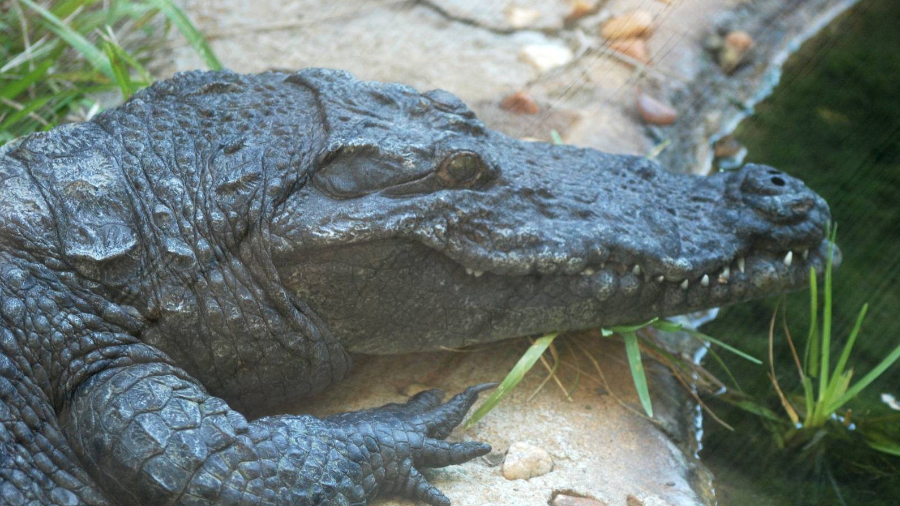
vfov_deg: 6.4
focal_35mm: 190
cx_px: 451
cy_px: 283
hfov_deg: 11.3
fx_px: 4534
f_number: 4.2
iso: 400
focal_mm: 120
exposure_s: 1/80
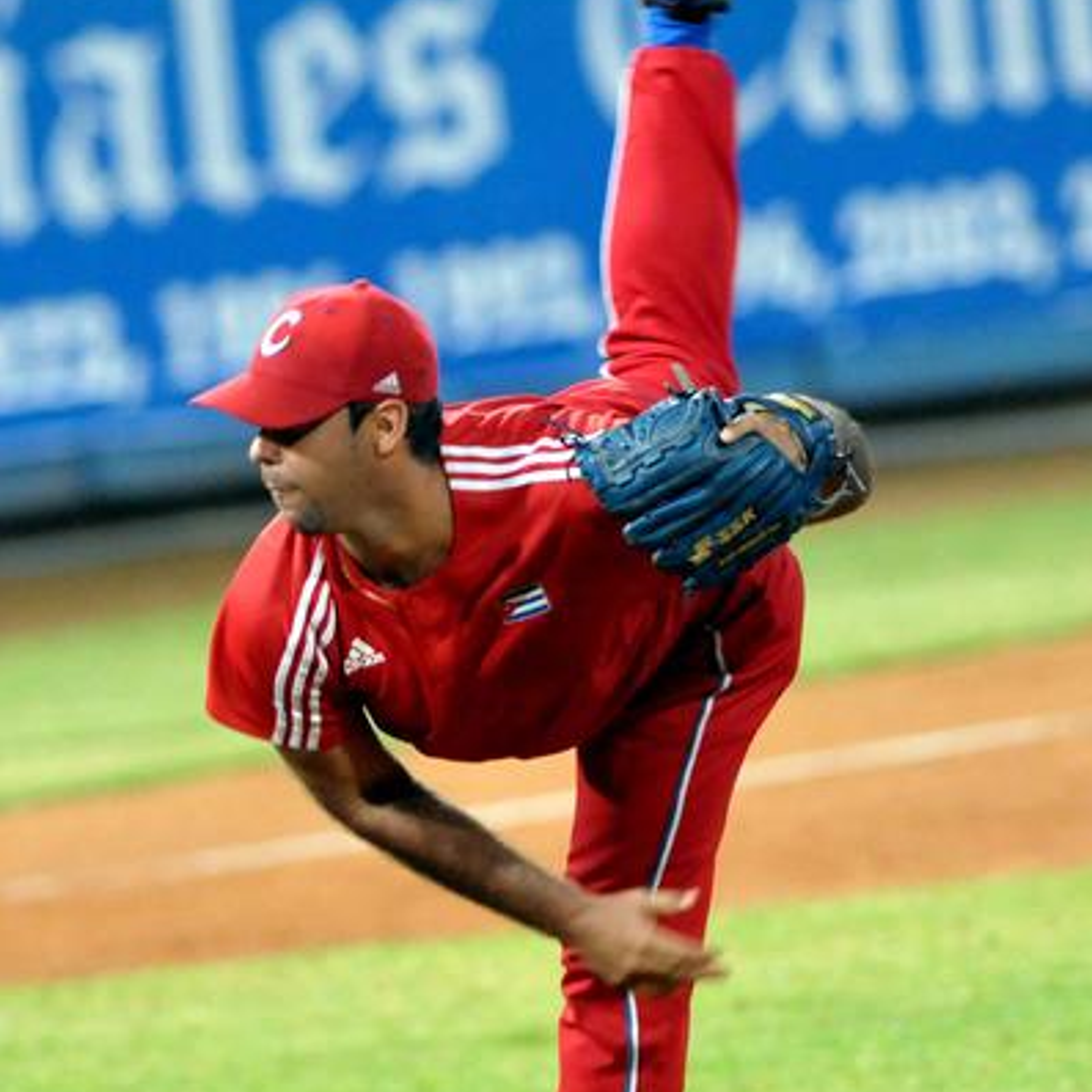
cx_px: 546
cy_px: 655
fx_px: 20629
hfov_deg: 3.0
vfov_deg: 3.0
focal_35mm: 578
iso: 2500
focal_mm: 300
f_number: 3.5
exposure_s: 1/320
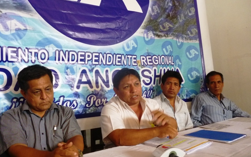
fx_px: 205
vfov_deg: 41.9
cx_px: 126
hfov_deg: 62.9
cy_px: 76
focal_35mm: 30
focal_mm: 5
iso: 400
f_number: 3.1
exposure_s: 1/15
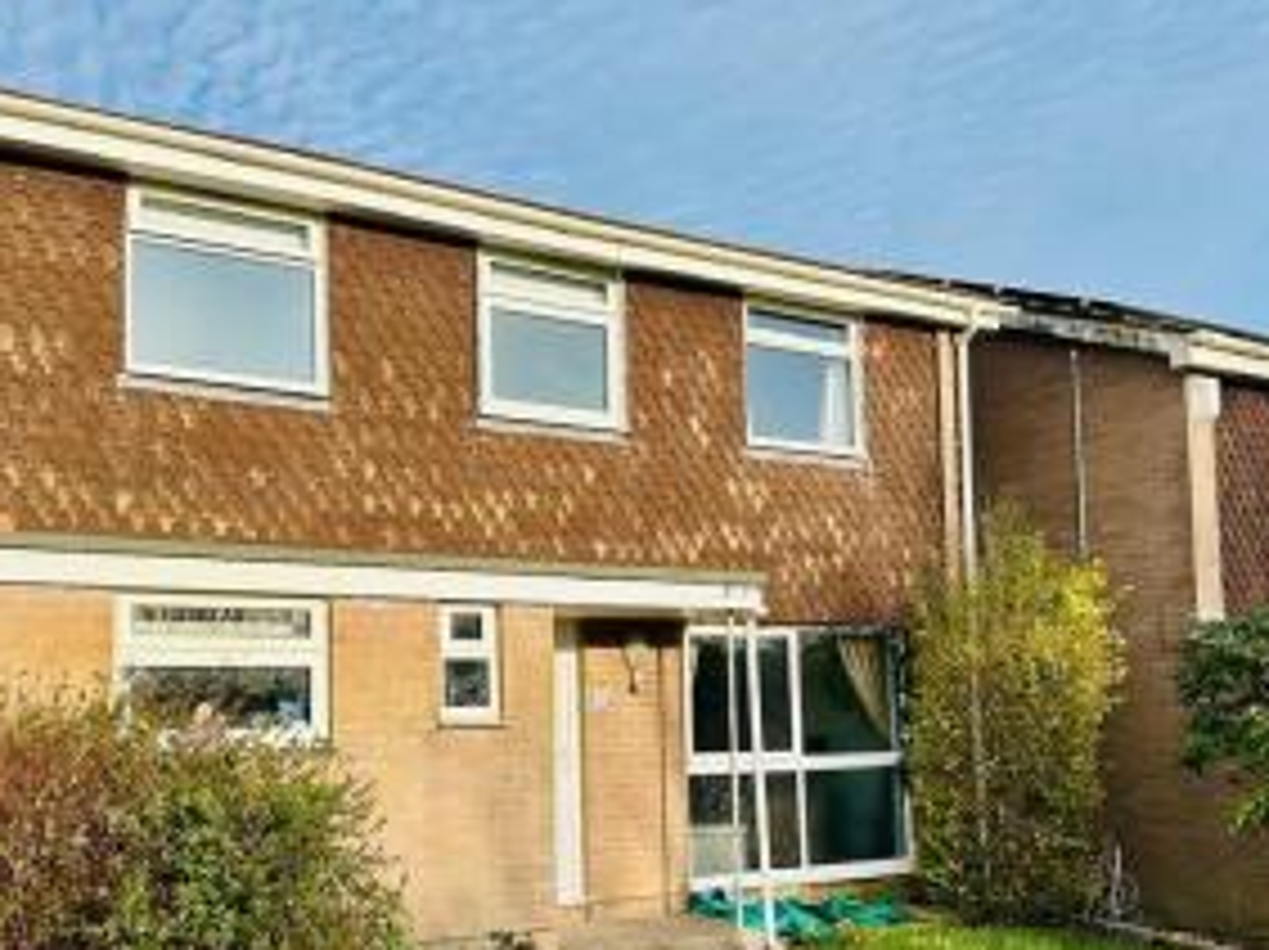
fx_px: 1319
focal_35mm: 36
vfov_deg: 39.1
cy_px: 633
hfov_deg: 51.2
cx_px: 547
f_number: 1.78
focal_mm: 6.86
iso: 80
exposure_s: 1/3247
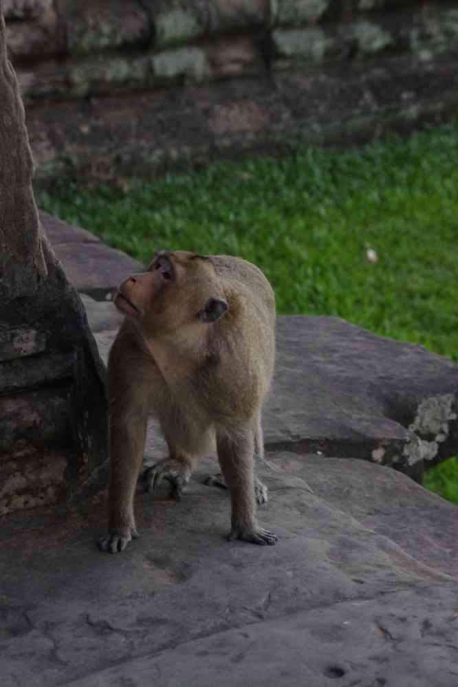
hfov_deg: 9.3
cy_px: 344
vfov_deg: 14.0
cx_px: 229
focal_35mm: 147
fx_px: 2805
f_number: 6.3
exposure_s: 1/125
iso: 1600
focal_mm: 97.5
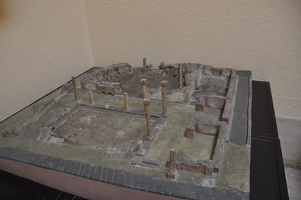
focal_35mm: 28
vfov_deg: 46.3
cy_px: 102
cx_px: 148
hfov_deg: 65.5
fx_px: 234
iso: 640
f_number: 3.5
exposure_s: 1/40
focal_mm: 18
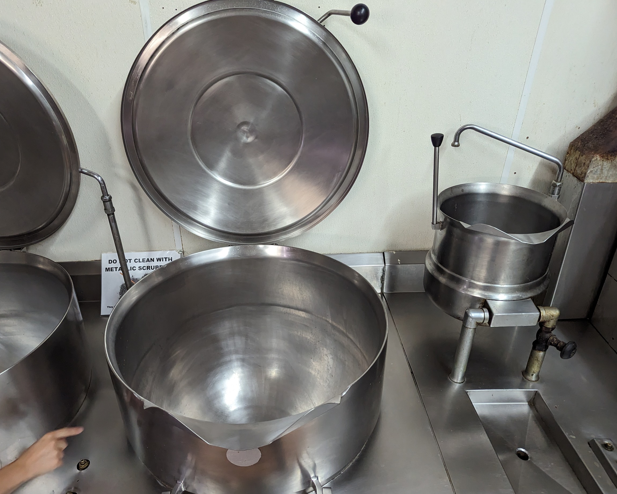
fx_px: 475
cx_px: 279
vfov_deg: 54.9
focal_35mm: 26
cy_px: 256
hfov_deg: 65.9
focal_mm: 6.81
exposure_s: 1/120
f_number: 1.85
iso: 1022
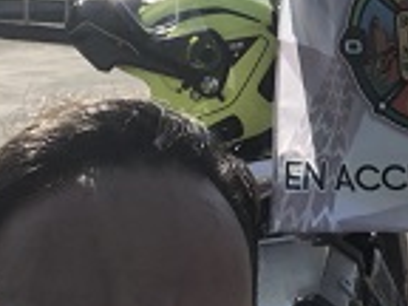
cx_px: 411
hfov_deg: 18.6
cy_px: 14
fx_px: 1214
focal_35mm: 103
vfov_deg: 14.2
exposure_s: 1/399
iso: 20
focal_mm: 2.87
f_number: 2.2
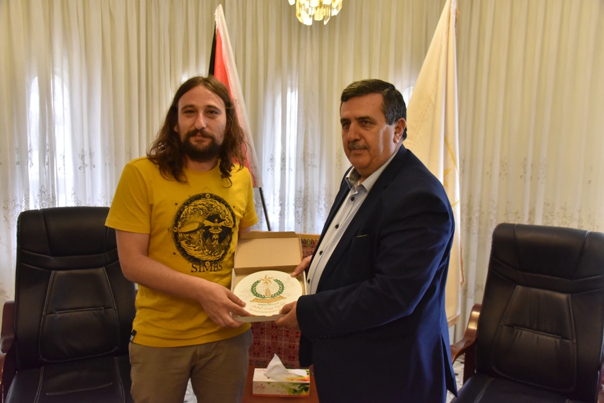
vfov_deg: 42.3
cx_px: 302
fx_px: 520
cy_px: 202
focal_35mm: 31
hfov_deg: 60.3
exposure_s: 1/200
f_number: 7.1
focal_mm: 31
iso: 3200
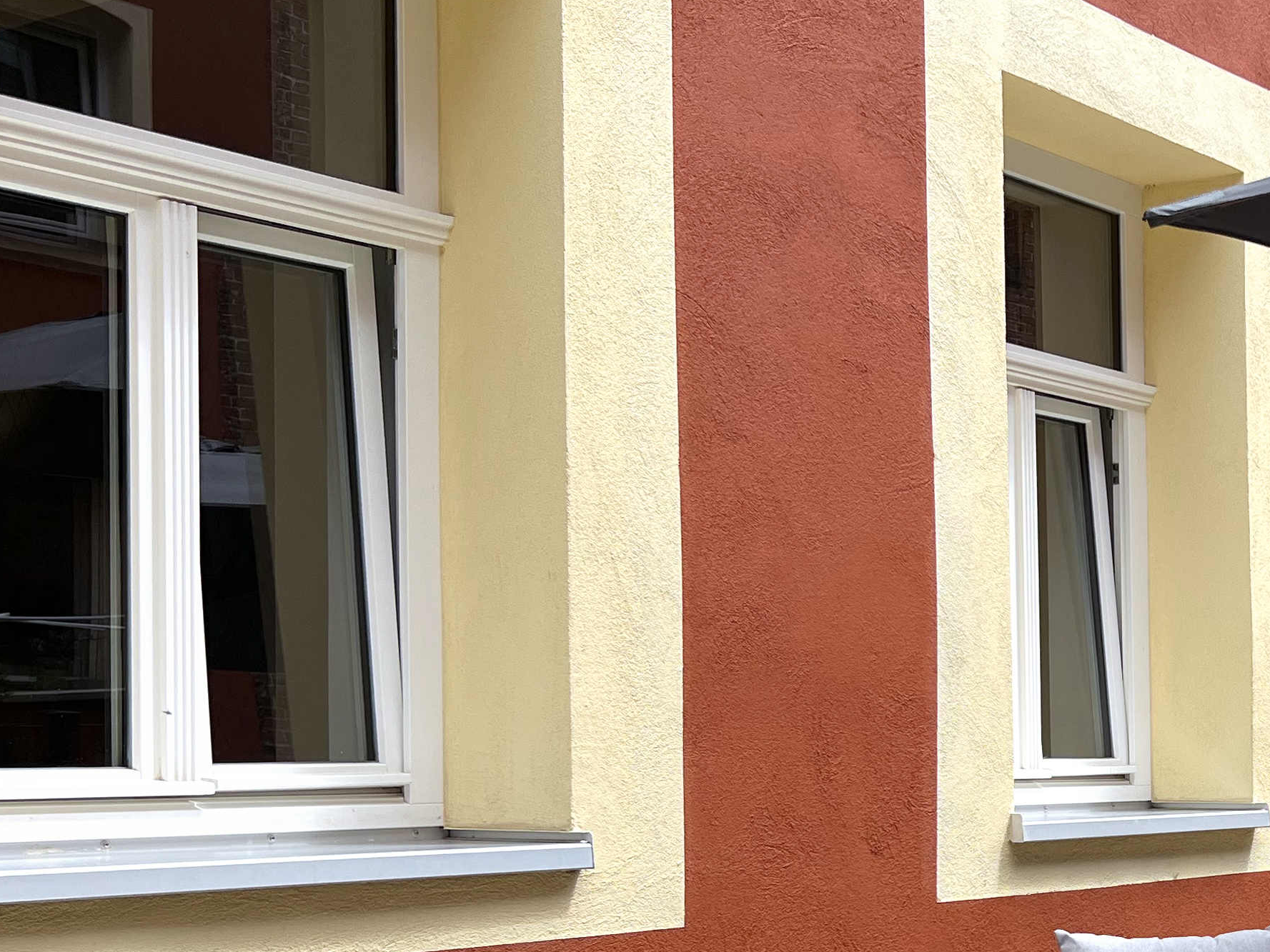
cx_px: 1295
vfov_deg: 24.1
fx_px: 2165
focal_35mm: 59
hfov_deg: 30.2
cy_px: 865
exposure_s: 1/1488
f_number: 1.5
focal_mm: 5.7
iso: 50
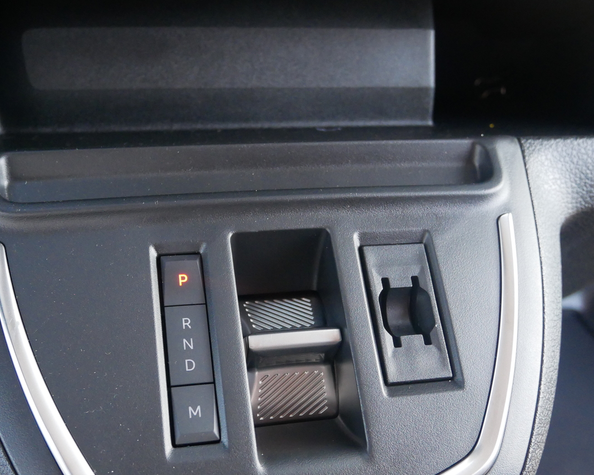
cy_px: 306
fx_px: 668
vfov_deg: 38.8
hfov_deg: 47.9
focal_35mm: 38
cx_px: 280
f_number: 3.5
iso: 1250
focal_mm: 13
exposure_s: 1/125
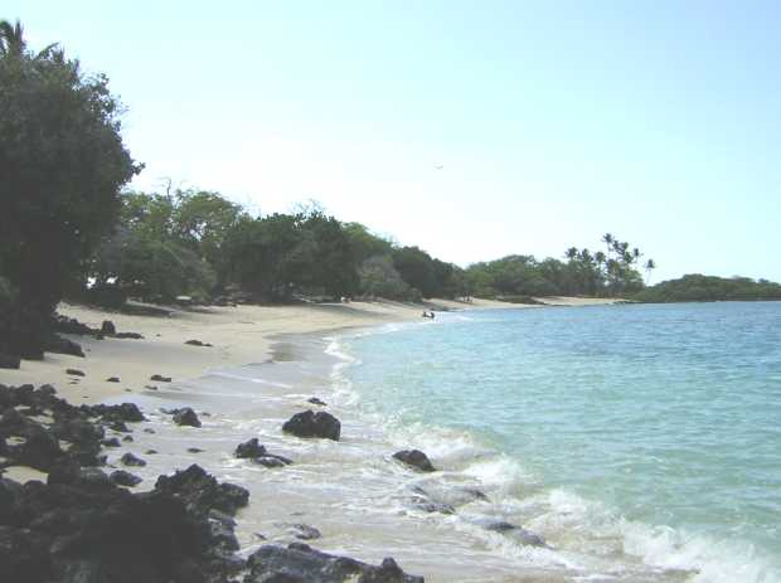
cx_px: 390
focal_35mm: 36
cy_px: 292
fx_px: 811
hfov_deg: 51.4
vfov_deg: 39.6
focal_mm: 4.7
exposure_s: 1/419
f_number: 5.2
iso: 50
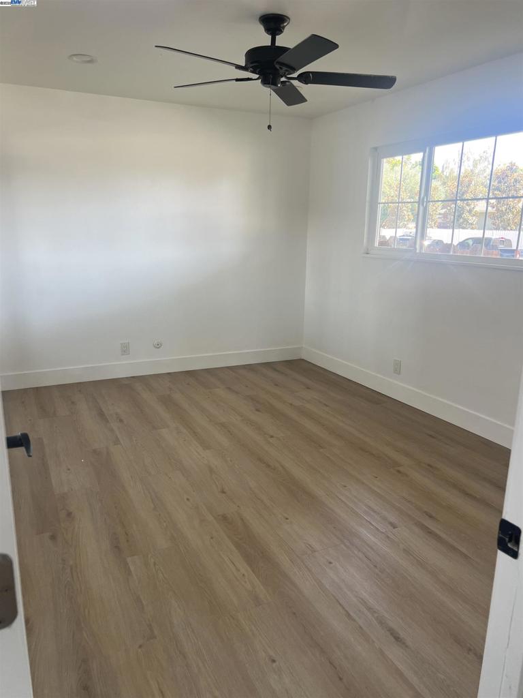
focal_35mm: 26
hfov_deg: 53.1
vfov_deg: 67.3
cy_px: 349
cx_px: 262
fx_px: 524
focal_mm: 5.7
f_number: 1.5
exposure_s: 1/121
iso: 64
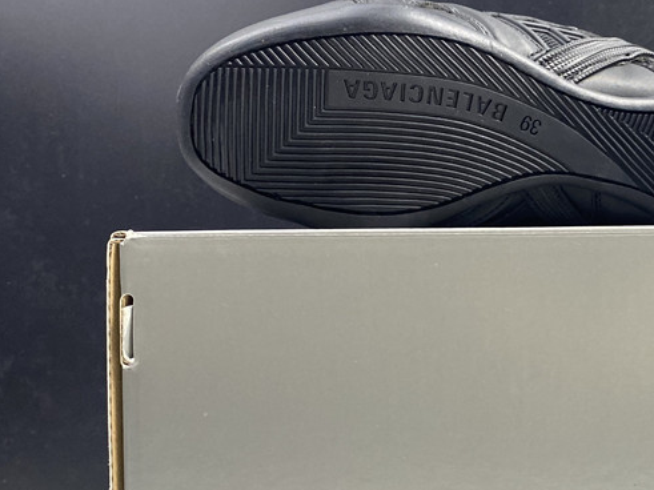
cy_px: 285
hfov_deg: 33.4
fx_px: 1001
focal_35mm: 53
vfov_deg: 27.5
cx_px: 639
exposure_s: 1/60
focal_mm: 4.25
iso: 125
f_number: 1.8
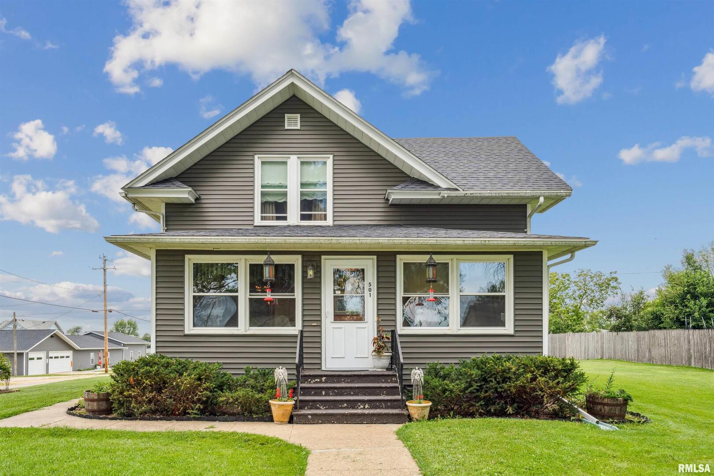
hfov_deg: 73.7
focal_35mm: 24
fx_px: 476
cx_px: 357
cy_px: 238
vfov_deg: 53.1
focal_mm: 24
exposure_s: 1/640
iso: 500
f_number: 9
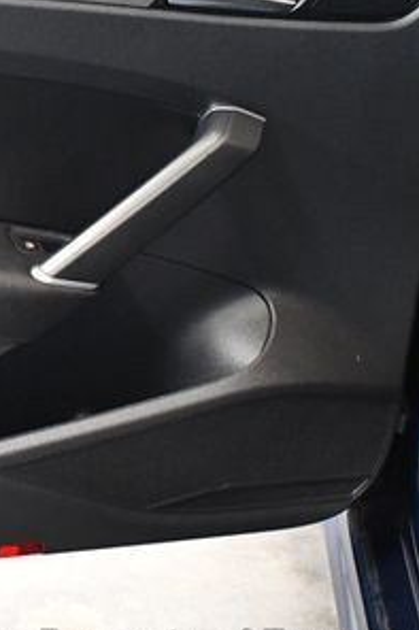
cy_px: 232
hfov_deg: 16.6
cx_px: -108
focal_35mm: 78
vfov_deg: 25.9
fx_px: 1363
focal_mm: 18
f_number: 3.5
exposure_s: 1/60
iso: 3200
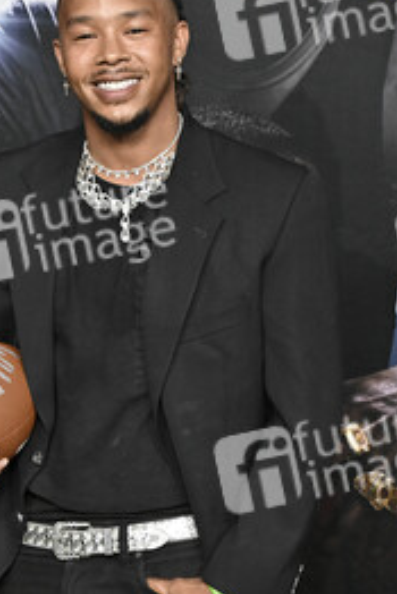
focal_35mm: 87
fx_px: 1437
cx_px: 125
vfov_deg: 23.3
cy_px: 347
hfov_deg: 15.7
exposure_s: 1/400
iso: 400
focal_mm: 57
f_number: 6.3
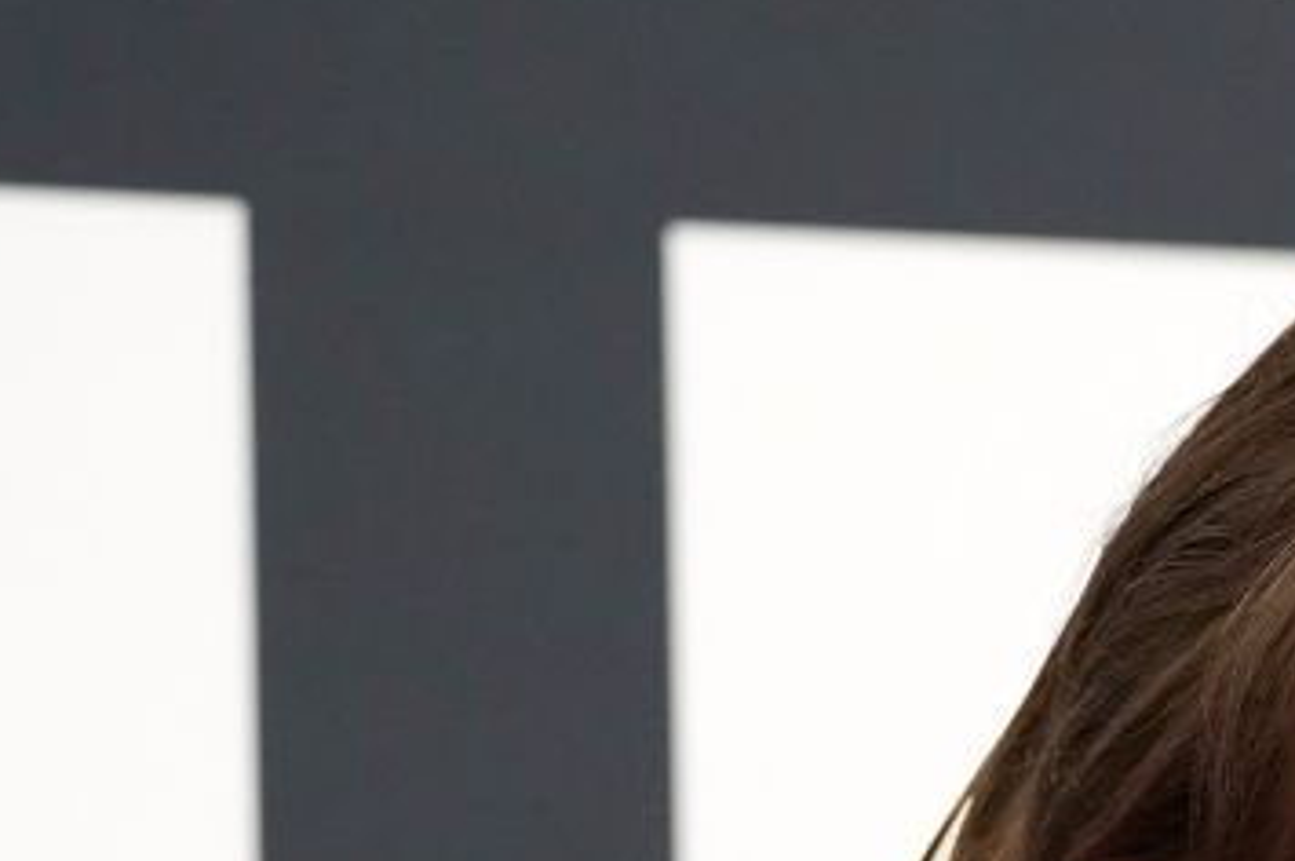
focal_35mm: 479
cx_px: 1678
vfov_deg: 2.9
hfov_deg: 4.3
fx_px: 17214
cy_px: 1423
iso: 4000
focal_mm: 137
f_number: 5.6
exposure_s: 1/640
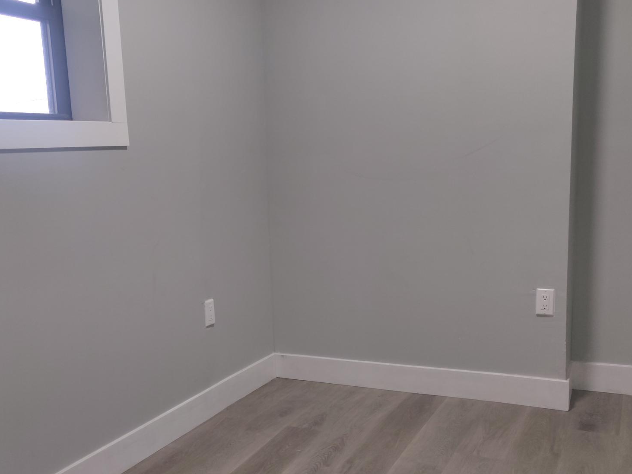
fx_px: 639
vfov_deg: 40.6
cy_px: 270
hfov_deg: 52.2
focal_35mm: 35
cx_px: 248
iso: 125
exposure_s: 1/50
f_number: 1.7
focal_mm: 4.25
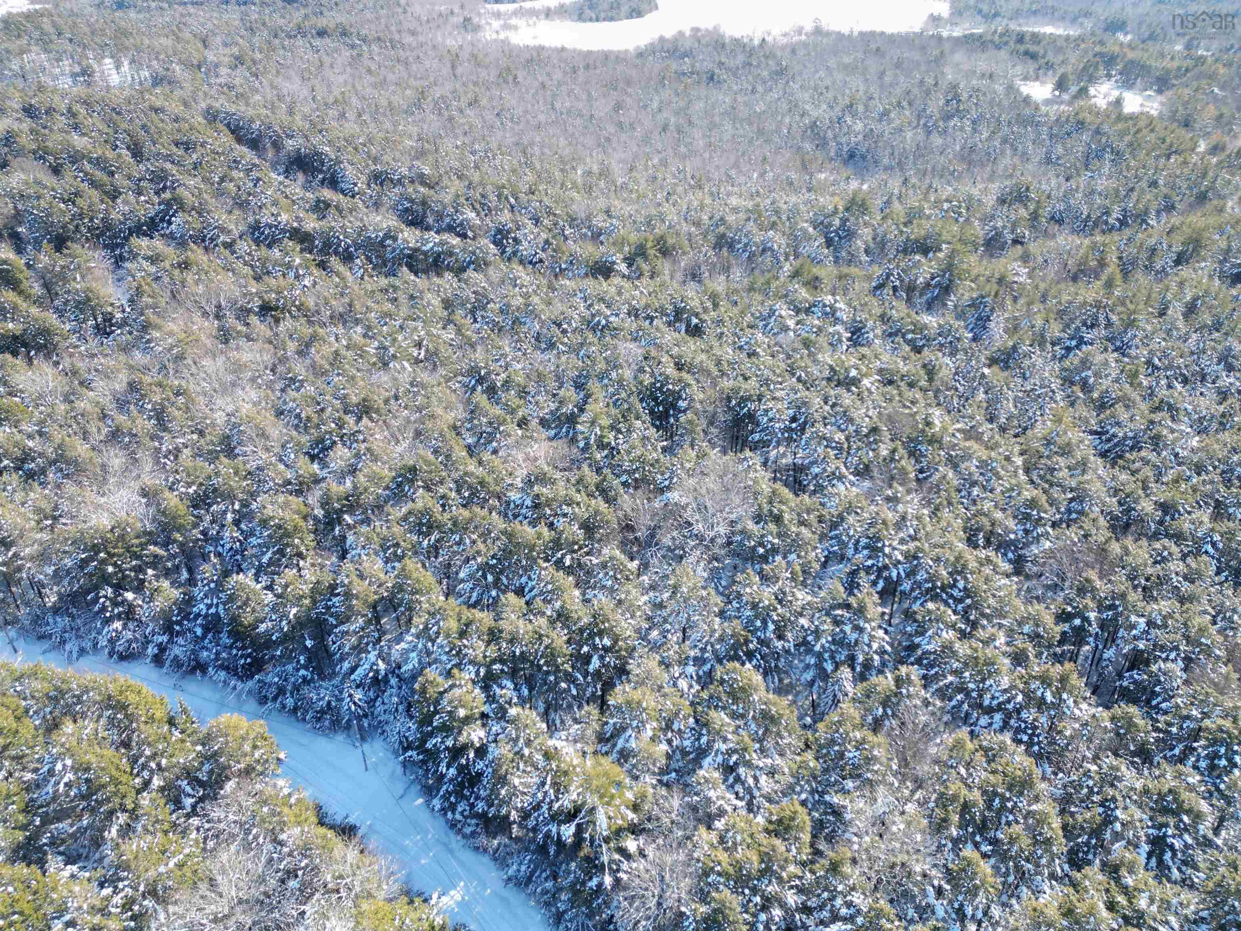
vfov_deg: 56.8
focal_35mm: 24
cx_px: 620
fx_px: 860
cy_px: 466
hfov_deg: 71.6
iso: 200
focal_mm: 6.72
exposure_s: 1/1000
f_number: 1.7
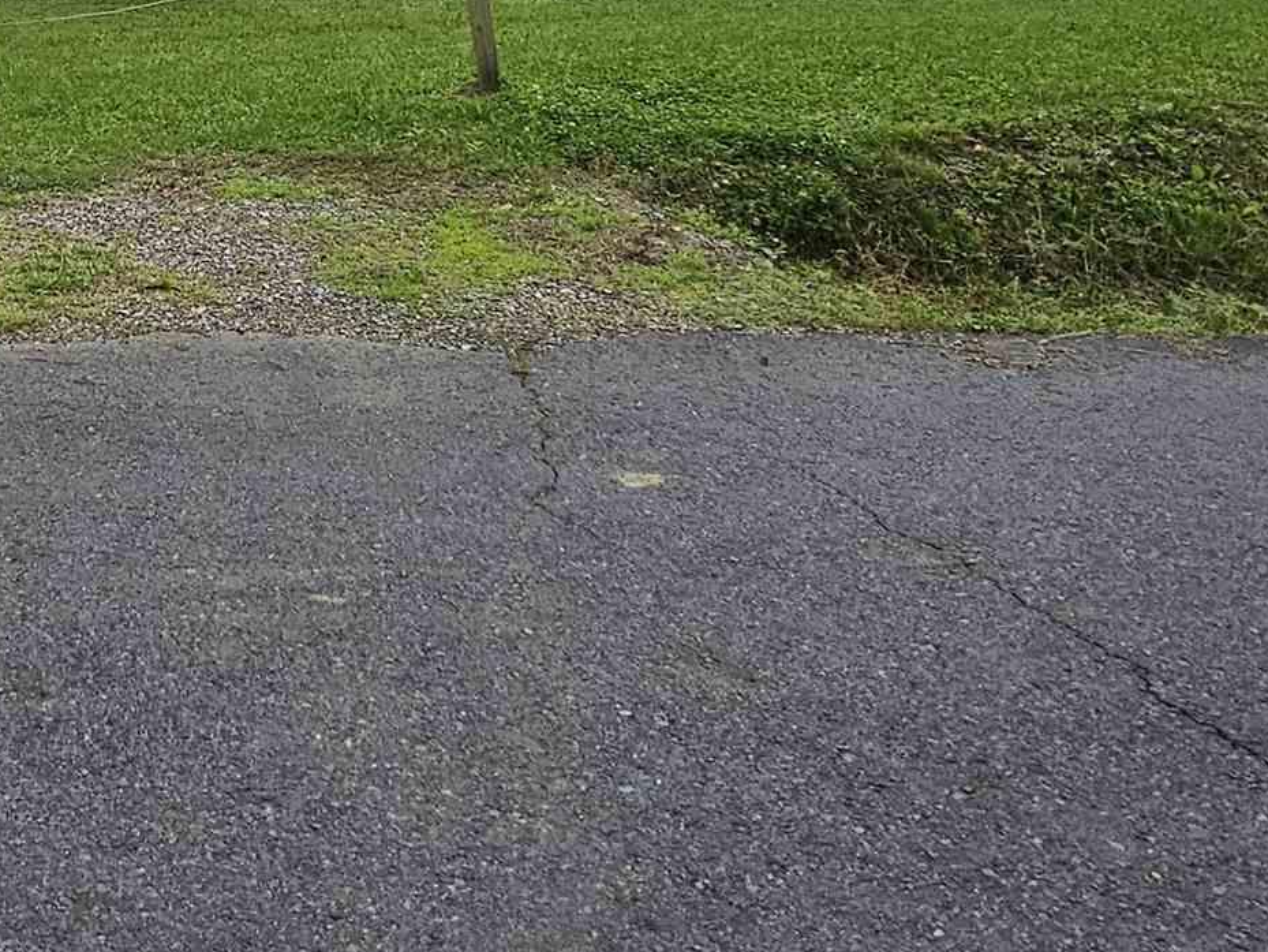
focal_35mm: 43
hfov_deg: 39.2
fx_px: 1575
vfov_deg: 29.4
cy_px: -163
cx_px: 27
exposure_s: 1/3026
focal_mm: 2.2
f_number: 2.2
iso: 50
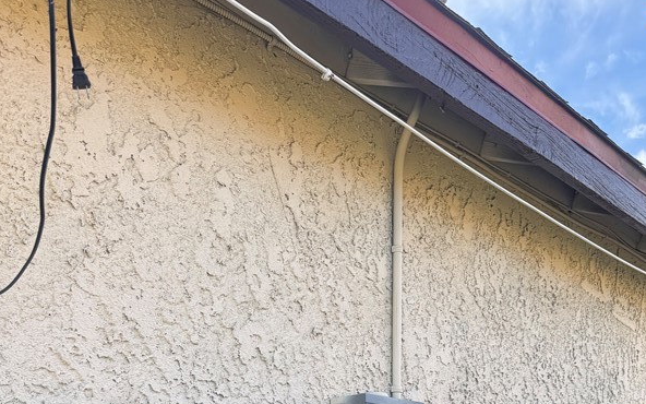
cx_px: 310
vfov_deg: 25.3
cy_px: 522
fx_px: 775
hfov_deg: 45.3
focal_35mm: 44
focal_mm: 6.76
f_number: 1.78
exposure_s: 1/842
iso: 80
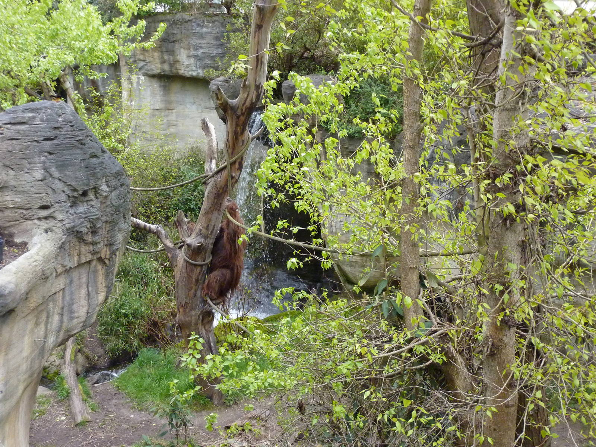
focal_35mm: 40
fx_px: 689
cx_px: 298
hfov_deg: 46.8
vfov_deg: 36.0
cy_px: 224
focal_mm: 6.5
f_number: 3.6
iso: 400
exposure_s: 1/250
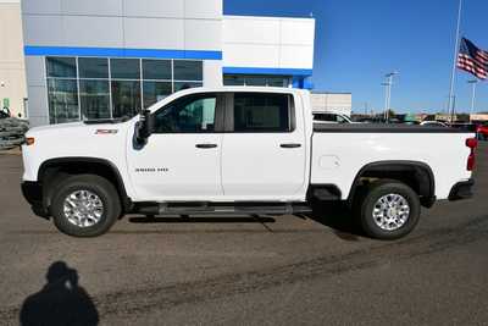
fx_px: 298
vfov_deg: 57.3
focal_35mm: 22
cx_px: 244
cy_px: 163
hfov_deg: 78.6
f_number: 10
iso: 100
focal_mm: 15
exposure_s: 1/400
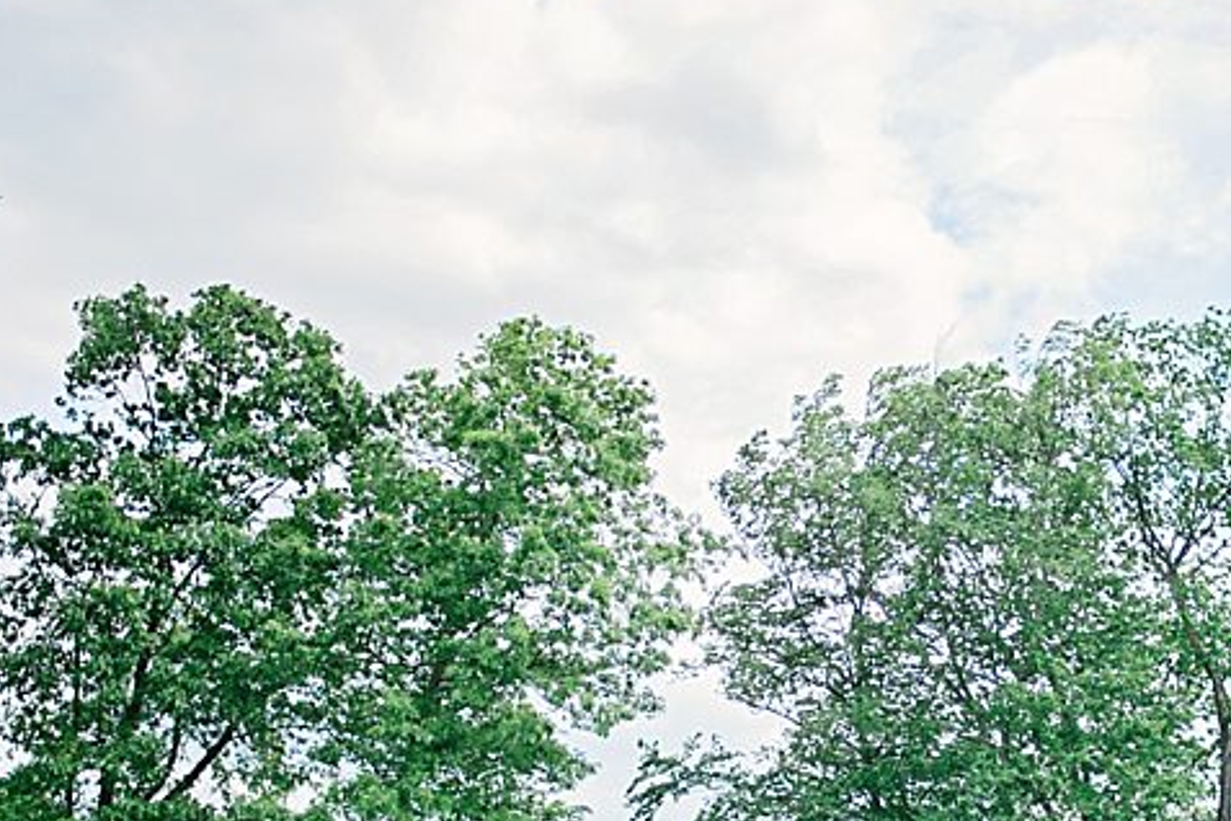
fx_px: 2359
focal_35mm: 69
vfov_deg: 19.5
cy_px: 696
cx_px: 973
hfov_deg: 28.7
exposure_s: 1/8000
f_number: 1.8
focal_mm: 35
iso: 320
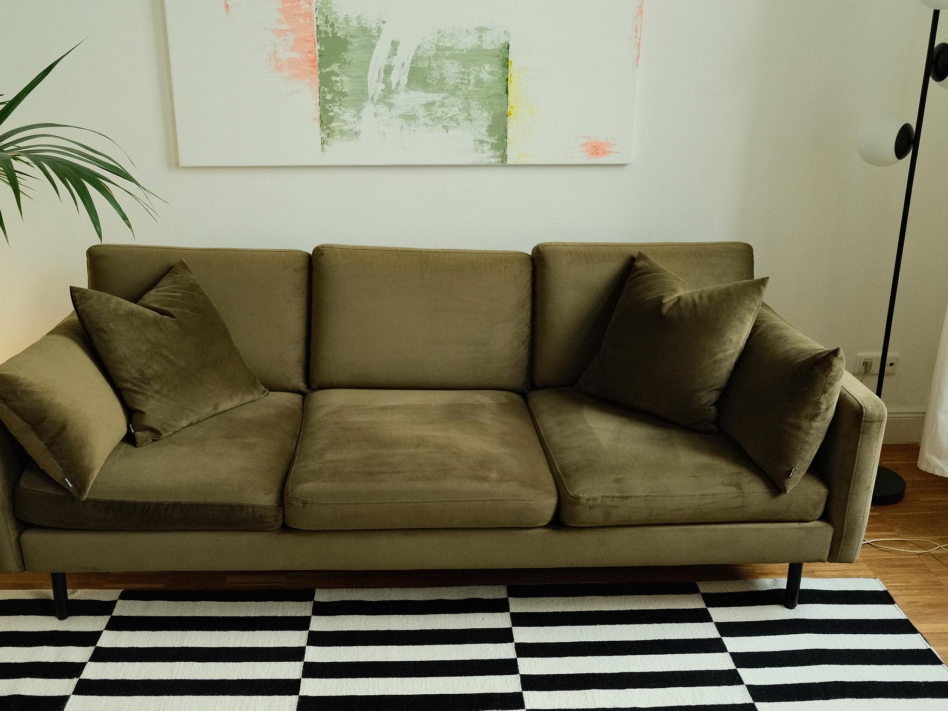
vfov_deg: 41.8
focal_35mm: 34
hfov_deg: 53.9
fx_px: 931
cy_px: 357
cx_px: 429
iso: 1600
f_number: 3.2
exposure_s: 1/120
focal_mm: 20.5
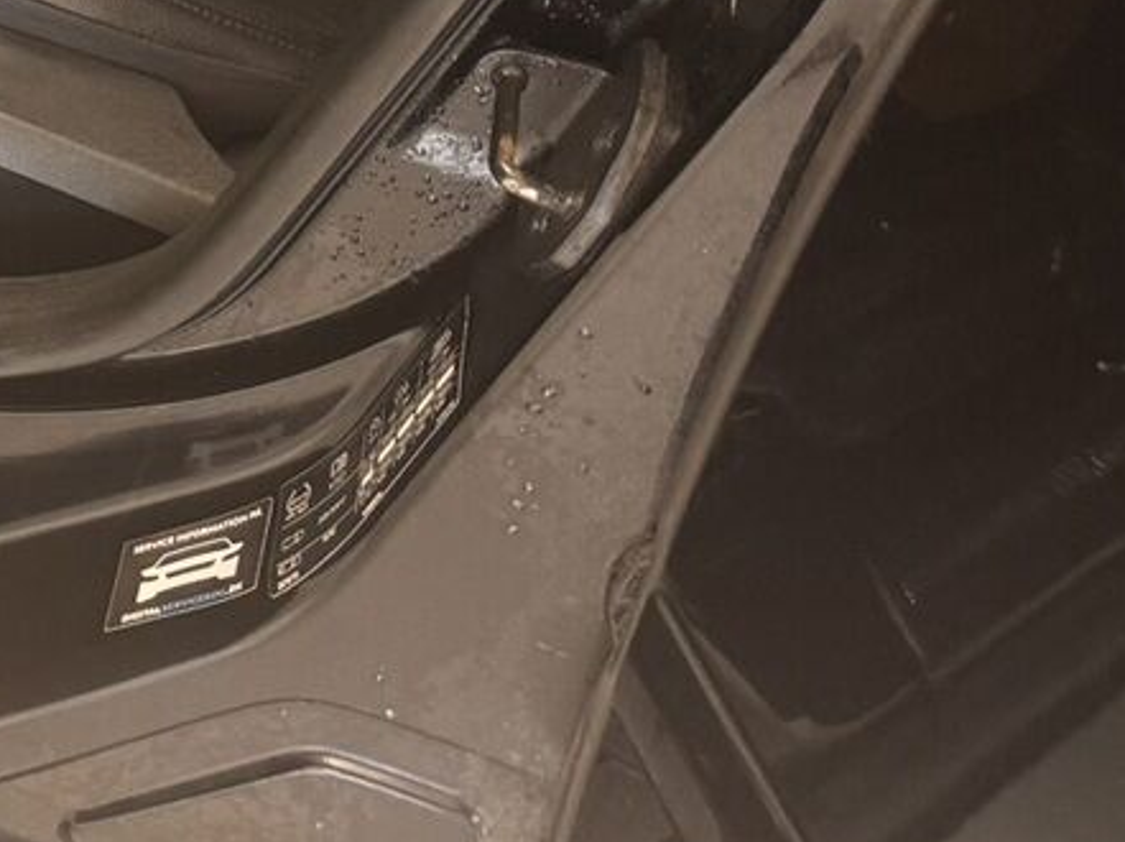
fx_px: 3020
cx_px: -915
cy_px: -278
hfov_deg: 17.2
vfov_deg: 15.1
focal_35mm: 93
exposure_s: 1/71
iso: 200
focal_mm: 6.76
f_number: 1.78
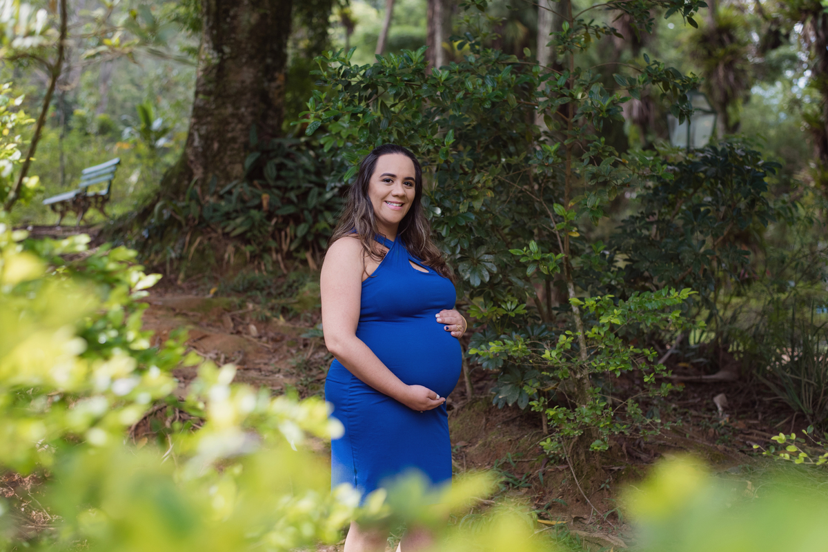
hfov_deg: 39.6
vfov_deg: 27.0
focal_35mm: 50
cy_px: 276
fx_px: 1150
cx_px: 414
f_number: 2.8
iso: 800
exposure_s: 1/1600
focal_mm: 50
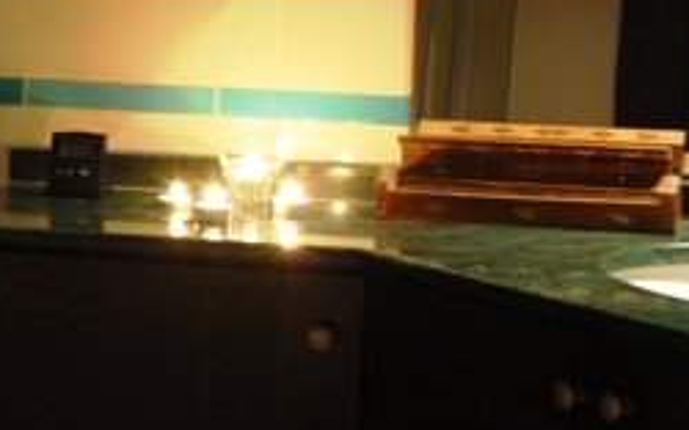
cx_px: -518
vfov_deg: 8.7
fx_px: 2815
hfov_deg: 12.8
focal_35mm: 150
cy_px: 121
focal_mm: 24
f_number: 5.6
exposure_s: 2
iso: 200
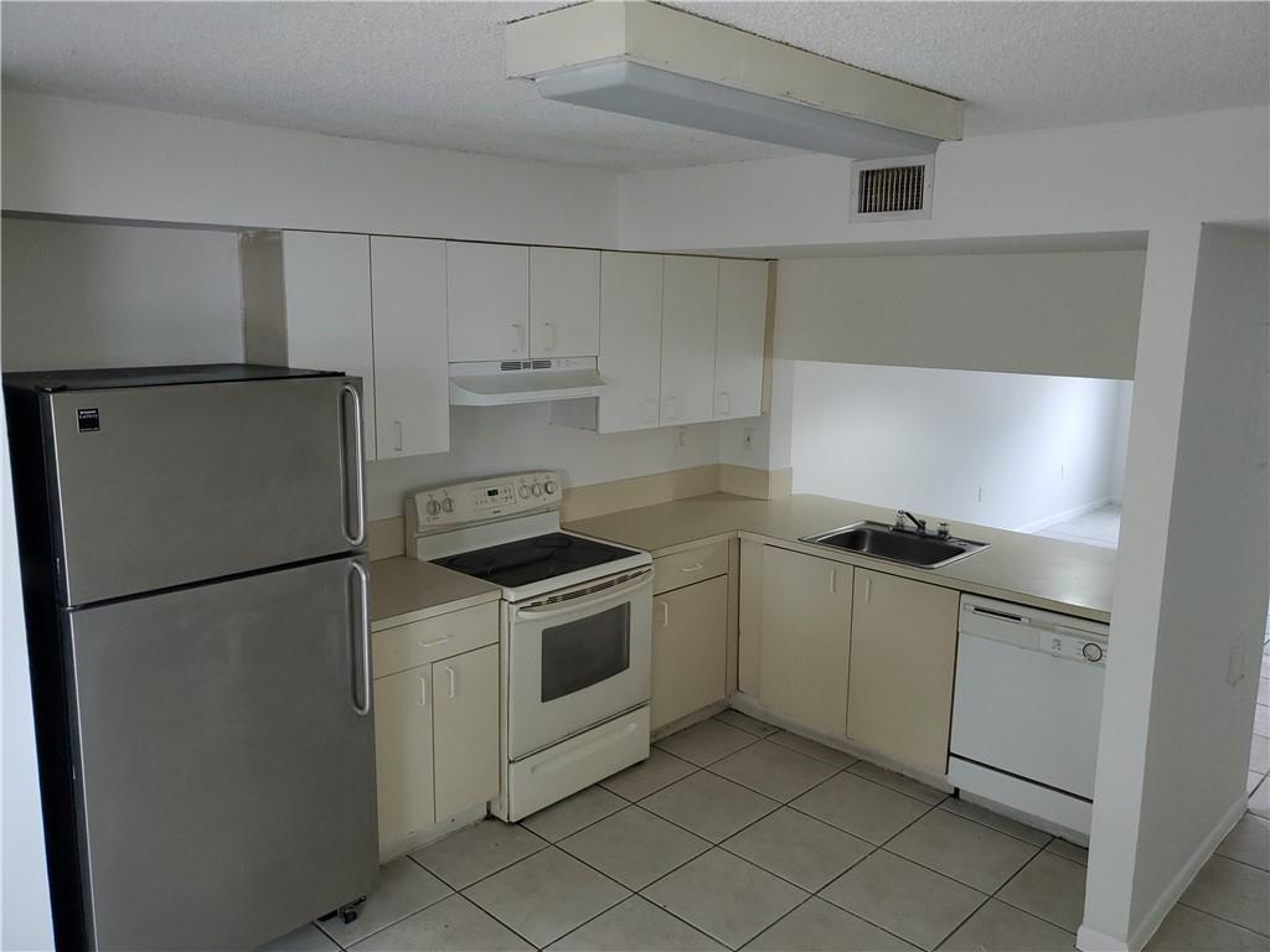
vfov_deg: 53.1
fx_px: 954
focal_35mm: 26
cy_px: 476
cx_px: 635
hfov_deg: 67.3
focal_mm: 4.3
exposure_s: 1/25
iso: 125
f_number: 1.5
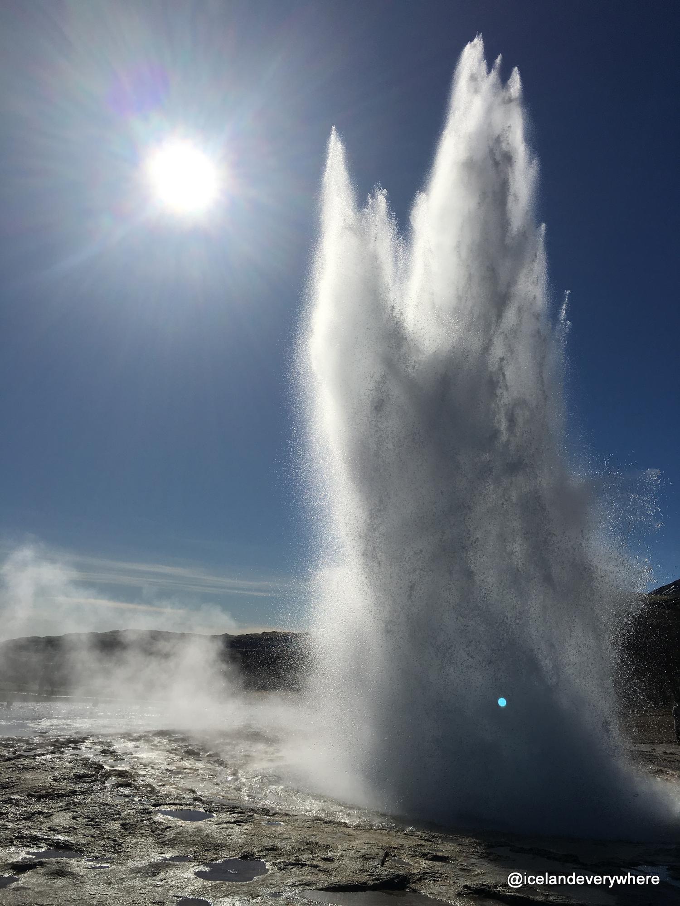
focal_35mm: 29
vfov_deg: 61.7
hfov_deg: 48.2
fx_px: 760
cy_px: 453
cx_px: 340
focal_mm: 4.15
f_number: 2.2
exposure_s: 1/9615
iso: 25
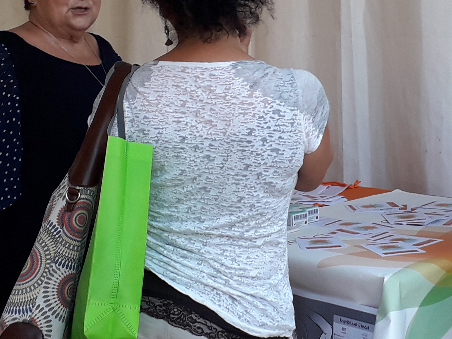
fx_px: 666
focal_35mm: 51
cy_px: 64
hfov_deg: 37.3
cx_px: 275
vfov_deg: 27.9
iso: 40
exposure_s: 1/151
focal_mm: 3.6
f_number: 1.9
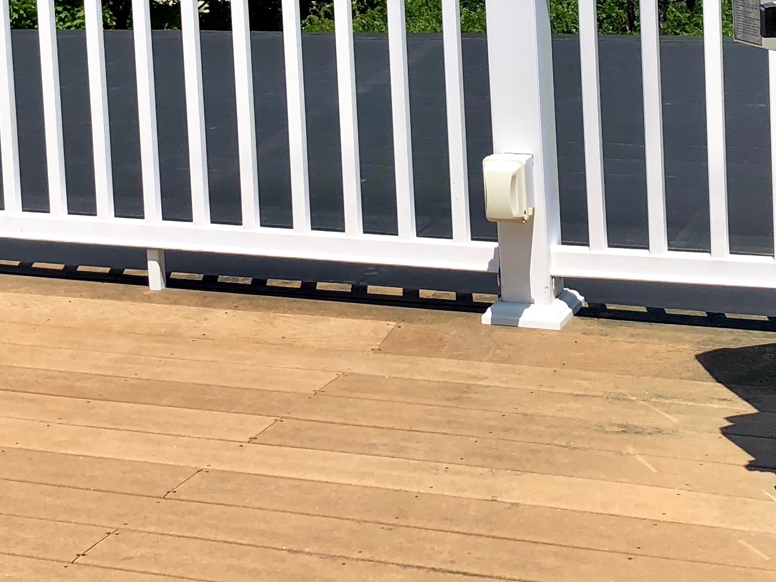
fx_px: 1928
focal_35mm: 86
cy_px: -18
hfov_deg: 22.8
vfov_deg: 16.8
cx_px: 385
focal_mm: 3.99
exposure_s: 1/2525
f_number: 1.8
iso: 20
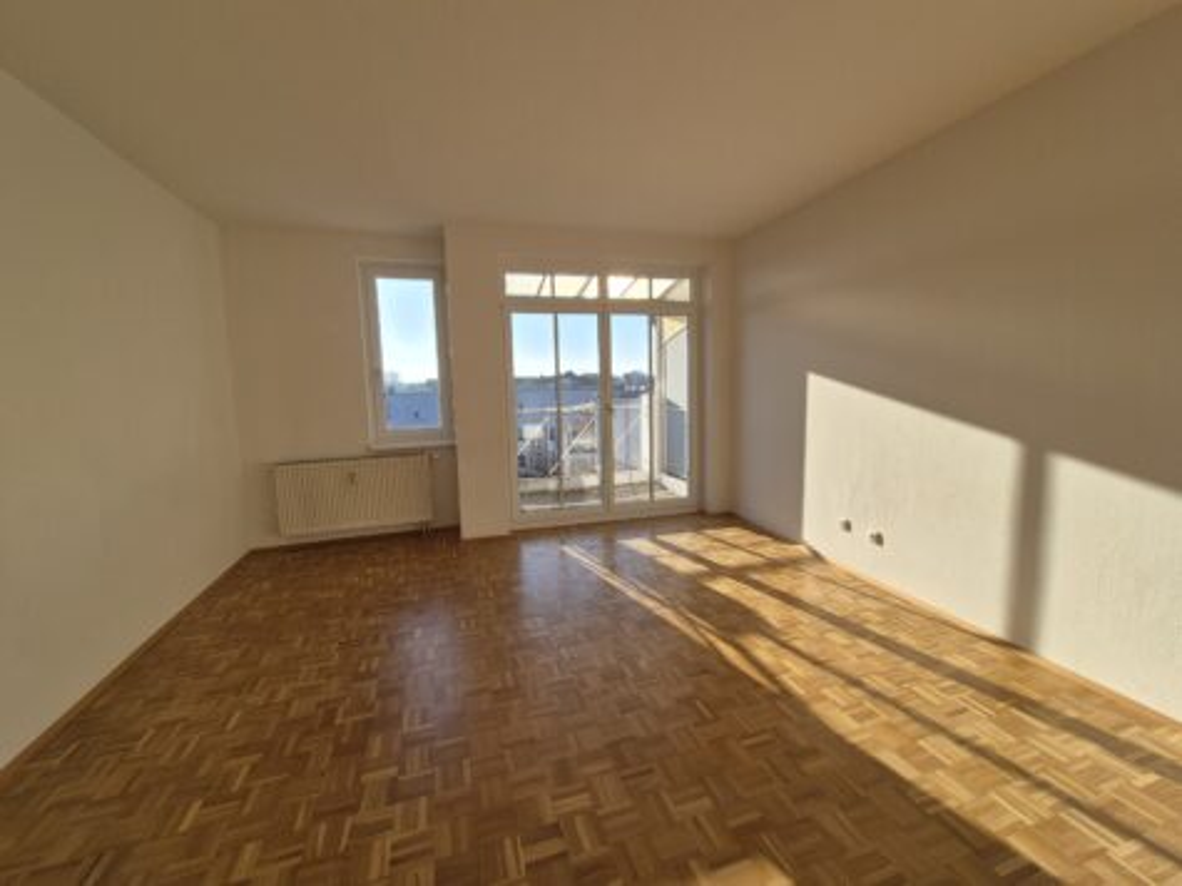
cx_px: 591
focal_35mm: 13
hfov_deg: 106.2
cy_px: 443
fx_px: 444
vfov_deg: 89.9
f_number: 2.2
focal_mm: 2.2
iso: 50
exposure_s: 1/1088
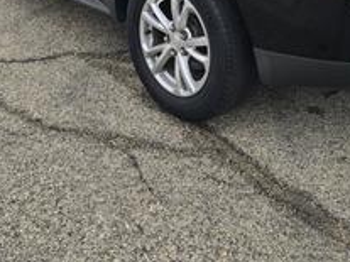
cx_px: 203
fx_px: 566
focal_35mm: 56
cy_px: -56
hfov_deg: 34.3
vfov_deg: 23.7
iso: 80
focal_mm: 6.3
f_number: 1.7
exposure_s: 1/180
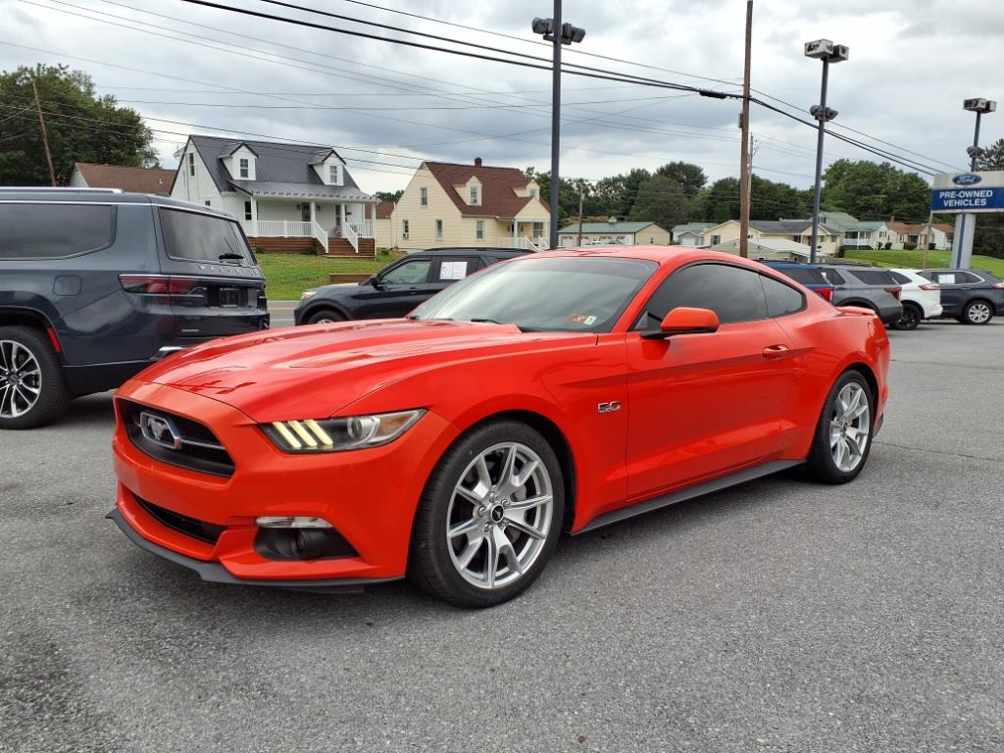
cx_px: 502
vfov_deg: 51.4
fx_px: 783
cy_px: 376
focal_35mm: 27
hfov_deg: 65.3
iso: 40
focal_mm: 3.58
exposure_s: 1/400
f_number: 1.9
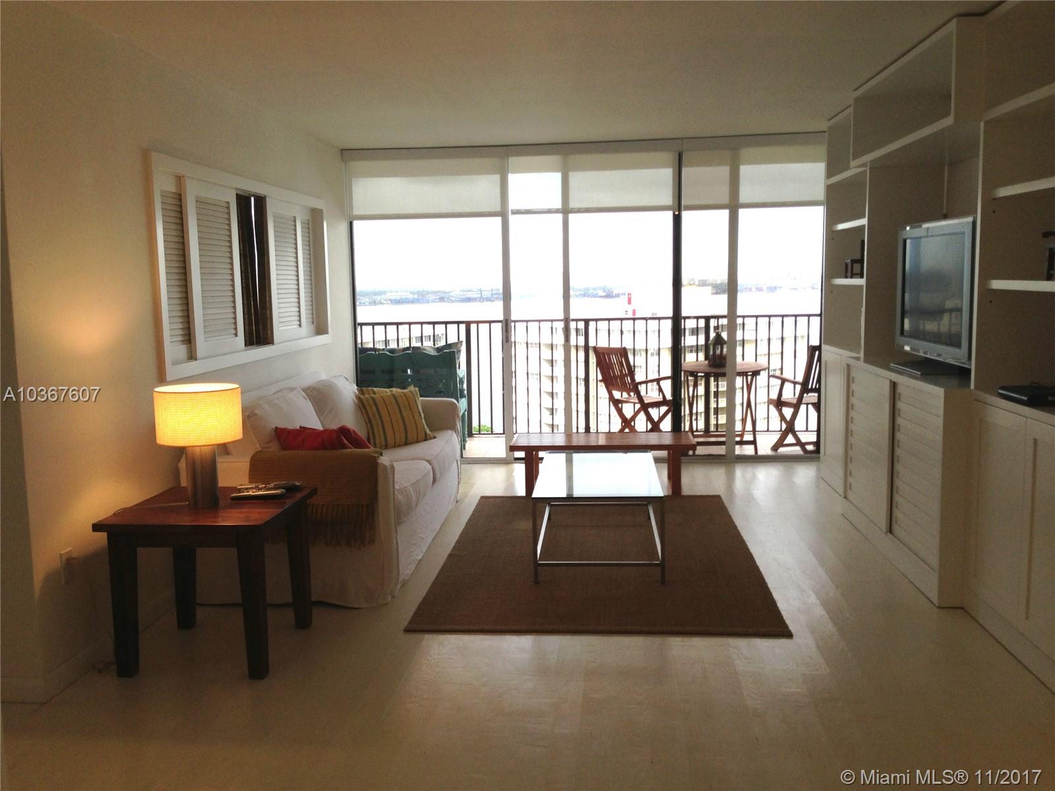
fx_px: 1006
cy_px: 396
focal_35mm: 33
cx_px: 528
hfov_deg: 55.4
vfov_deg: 42.9
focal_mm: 4.13
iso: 64
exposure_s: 1/120
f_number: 2.4
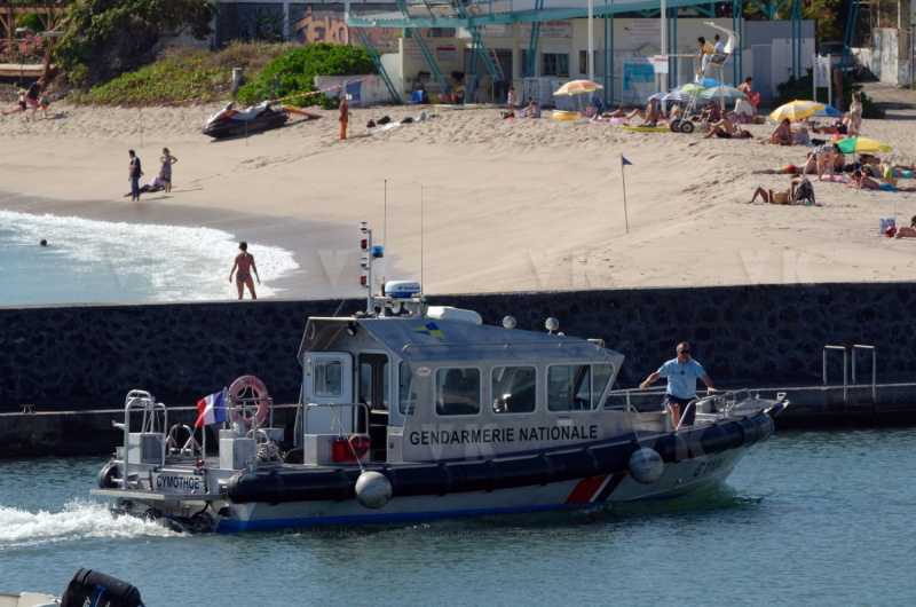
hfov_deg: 6.9
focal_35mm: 300
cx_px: 458
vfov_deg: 4.6
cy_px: 304
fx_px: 7618
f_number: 8
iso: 100
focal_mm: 200
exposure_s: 1/500
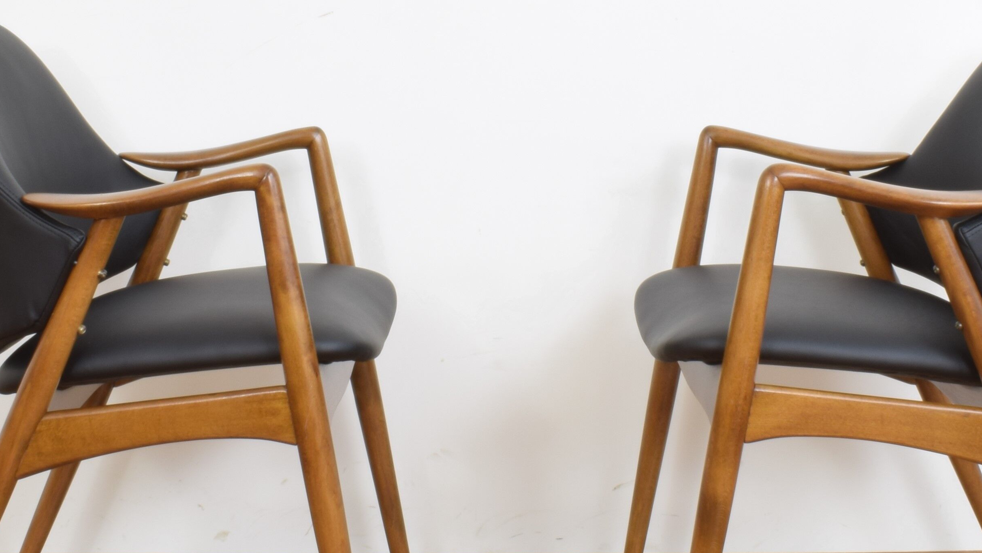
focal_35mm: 70
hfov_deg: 30.1
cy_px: 159
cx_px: 518
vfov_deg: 17.2
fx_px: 1823
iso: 100
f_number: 22
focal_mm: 18
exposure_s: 4
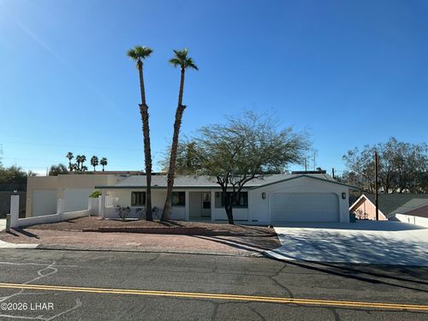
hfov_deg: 61.7
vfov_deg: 48.2
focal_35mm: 29
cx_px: 214
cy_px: 160
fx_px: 359
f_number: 1.8
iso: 25
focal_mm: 3
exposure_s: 1/2667
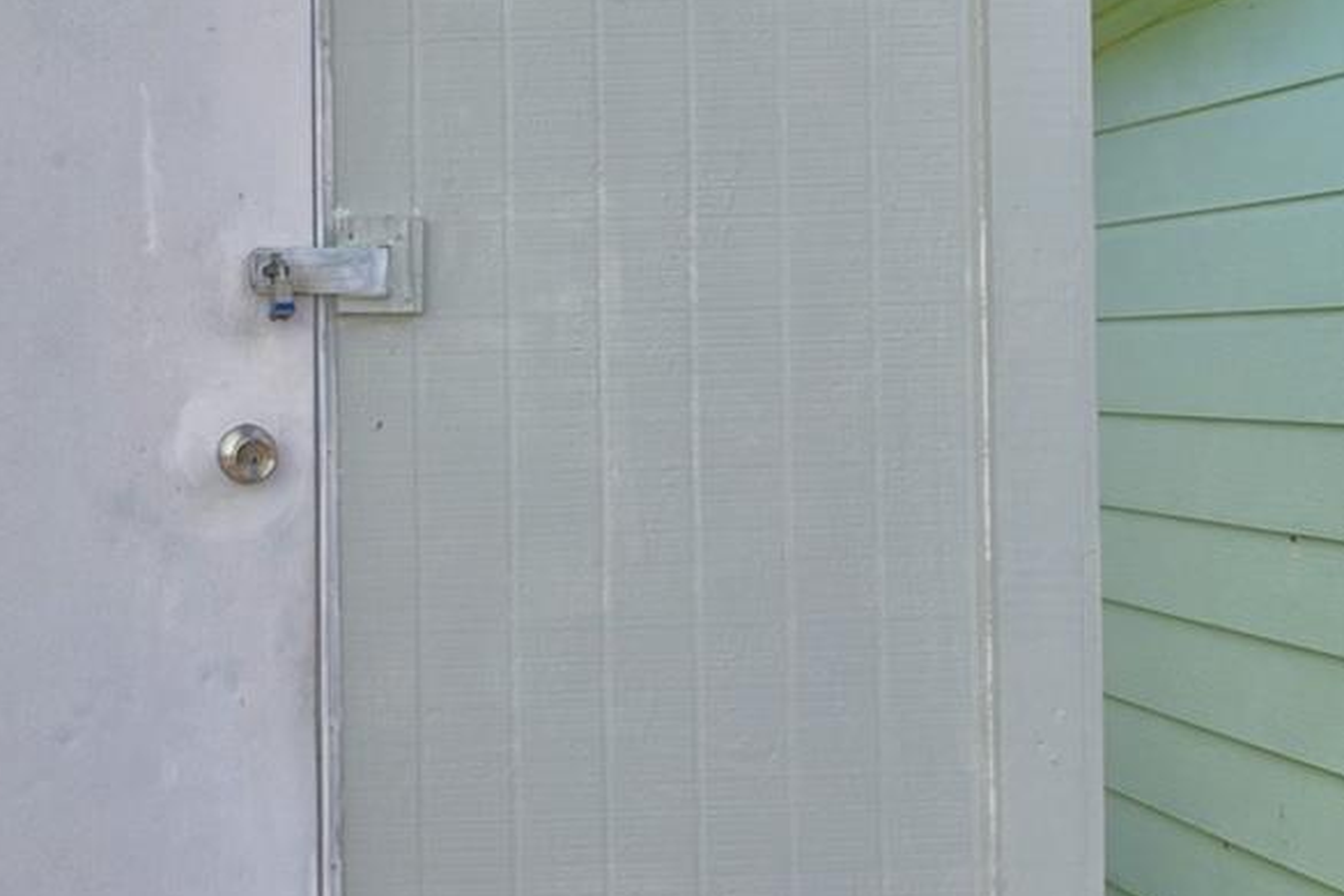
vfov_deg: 32.5
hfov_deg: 41.3
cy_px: 333
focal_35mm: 41
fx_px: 1531
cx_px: 0
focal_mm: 10
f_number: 4.5
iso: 100
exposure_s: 1/800
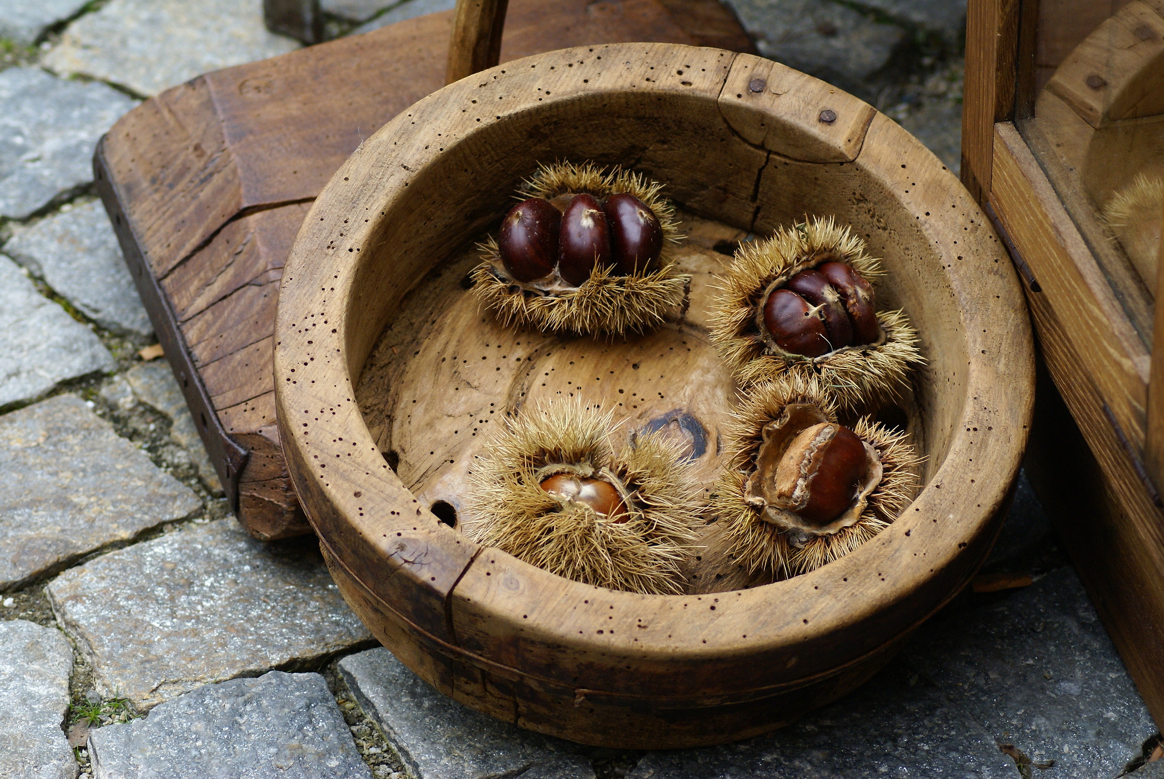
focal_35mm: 150
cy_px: 390
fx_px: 4855
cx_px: 582
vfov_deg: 9.2
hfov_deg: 13.7
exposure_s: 1/160
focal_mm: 100
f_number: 5.6
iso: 400
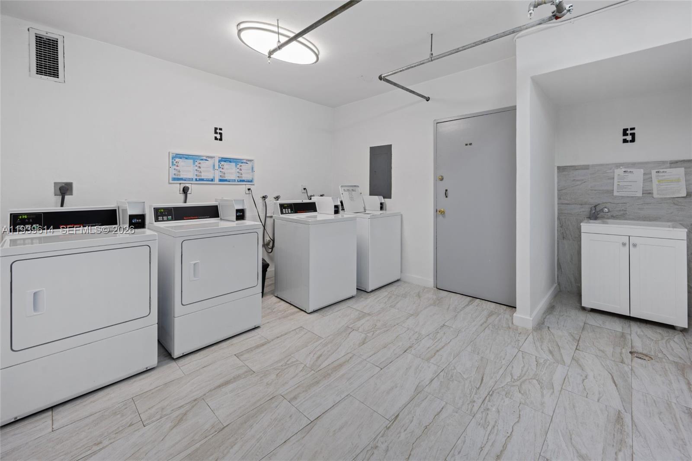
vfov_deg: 81.2
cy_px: 230
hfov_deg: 104.3
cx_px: 346
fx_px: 269
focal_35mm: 14
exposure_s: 1/2.5
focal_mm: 14
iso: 100
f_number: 8
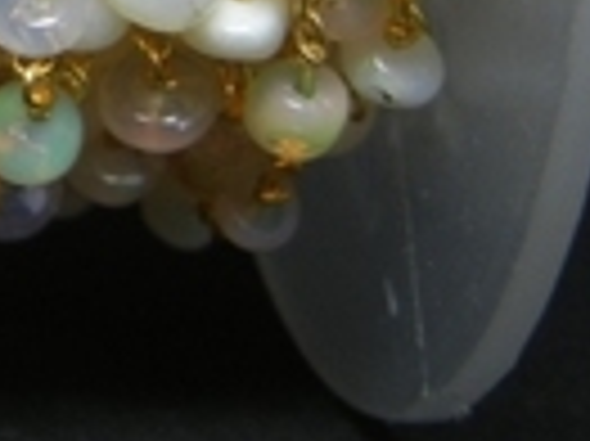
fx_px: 3848
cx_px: -432
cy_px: -223
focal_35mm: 226
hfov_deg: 8.5
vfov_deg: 6.5
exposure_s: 1/53.4
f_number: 4
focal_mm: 10.6
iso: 175
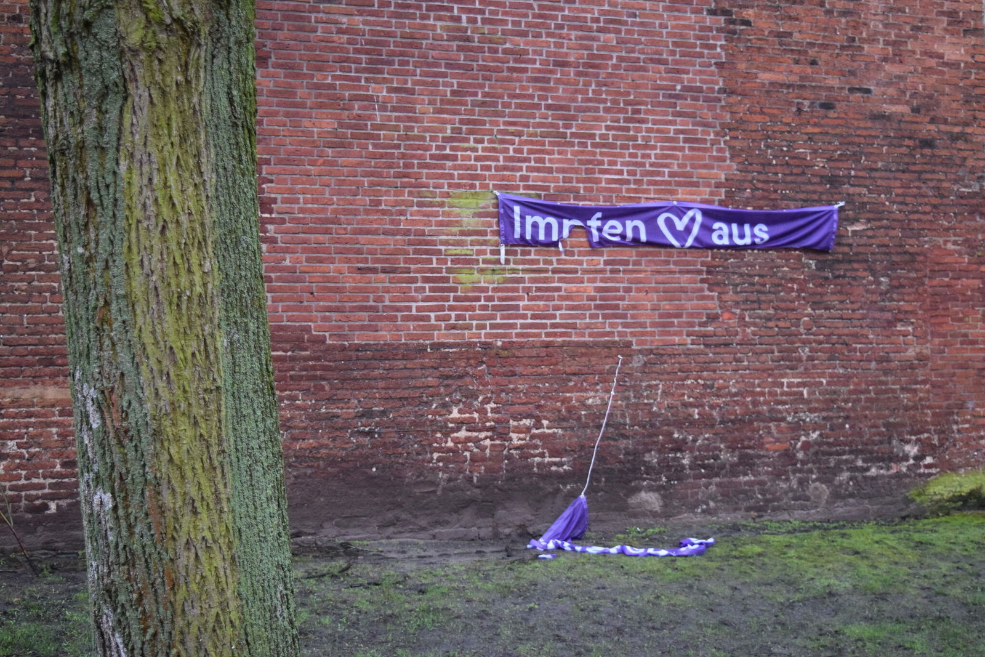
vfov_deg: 28.9
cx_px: 492
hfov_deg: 42.3
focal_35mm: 46
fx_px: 1272
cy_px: 328
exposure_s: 1/60
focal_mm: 31
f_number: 4.2
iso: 2800
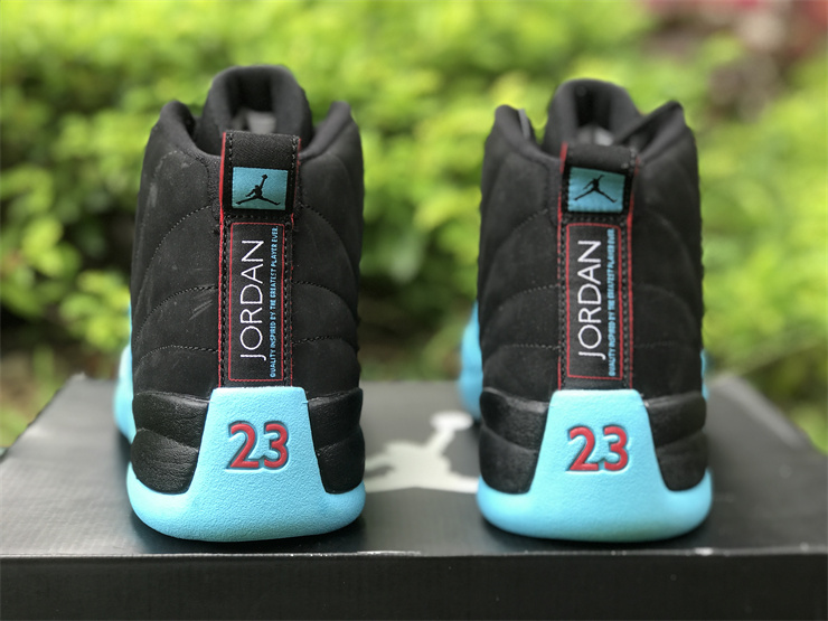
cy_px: 310
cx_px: 414
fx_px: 1363
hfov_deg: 33.8
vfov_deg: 25.7
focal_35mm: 57
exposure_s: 1/100
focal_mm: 6.6
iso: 25
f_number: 2.8
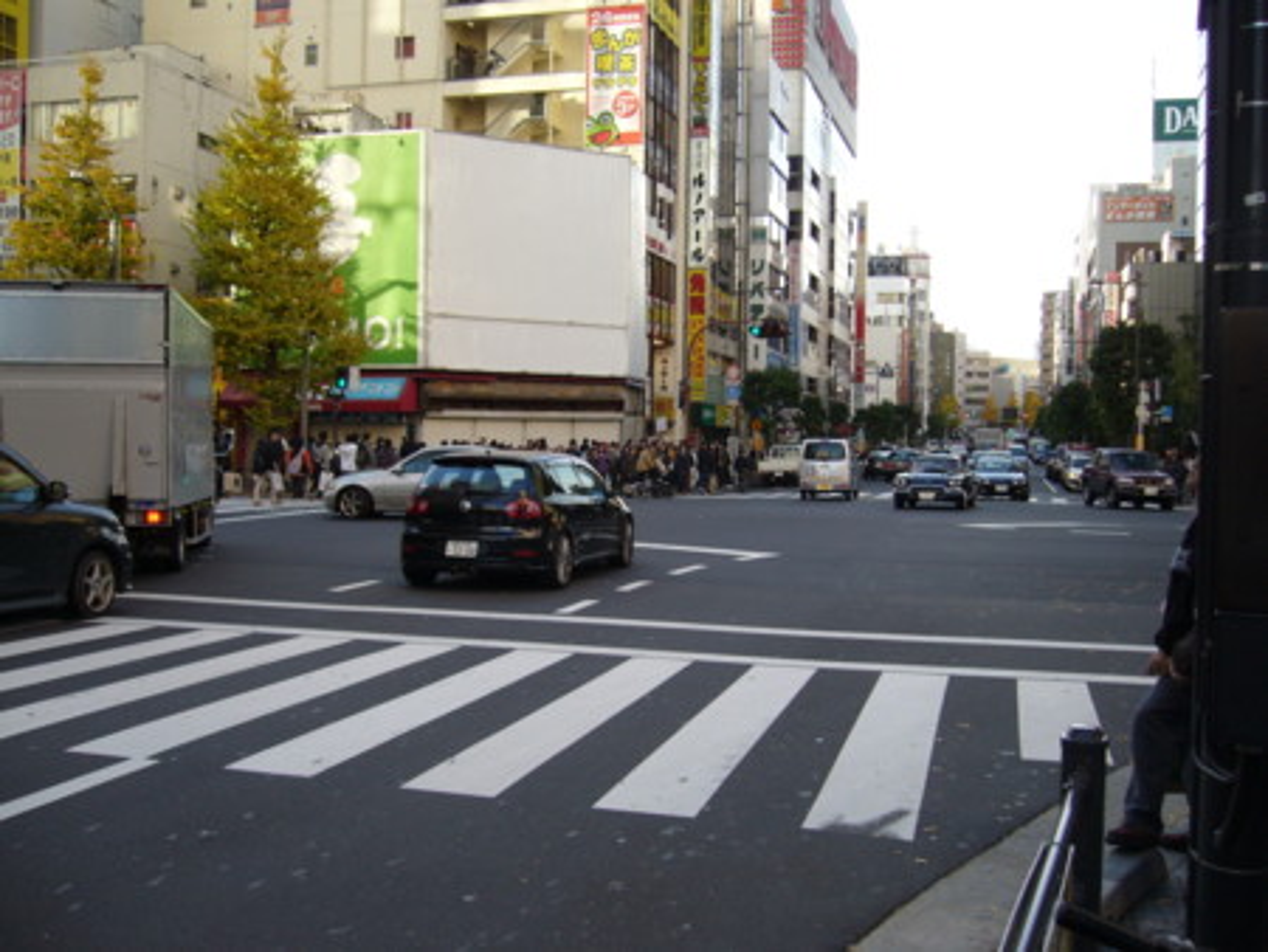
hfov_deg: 52.6
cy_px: 476
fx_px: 1283
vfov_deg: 40.7
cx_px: 634
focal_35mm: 35
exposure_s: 1/200
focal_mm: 5.8
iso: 80
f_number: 2.8
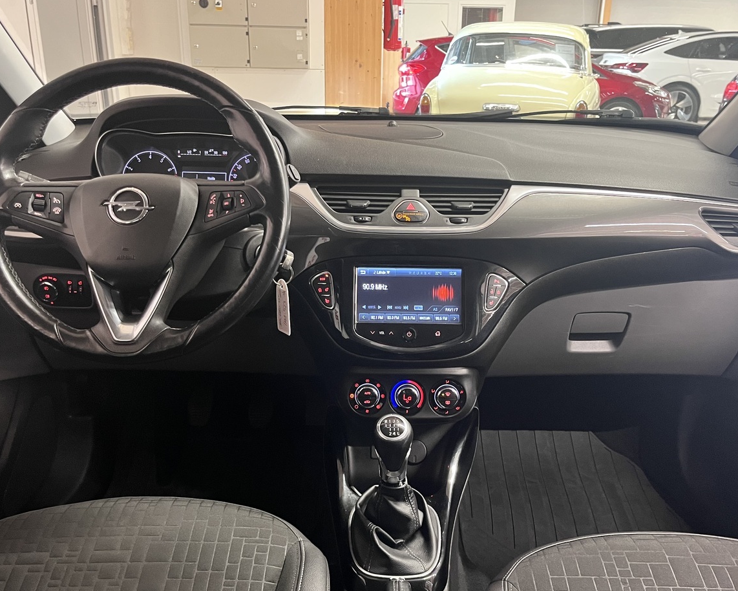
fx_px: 699
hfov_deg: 55.6
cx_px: 379
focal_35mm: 32
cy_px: 322
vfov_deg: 45.8
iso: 400
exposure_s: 1/33
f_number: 1.6
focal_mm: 5.1
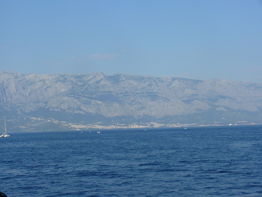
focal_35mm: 77
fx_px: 583
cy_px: 98
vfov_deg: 19.1
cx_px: 131
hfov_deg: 25.3
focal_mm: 16.3
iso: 100
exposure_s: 1/500
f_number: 7.1
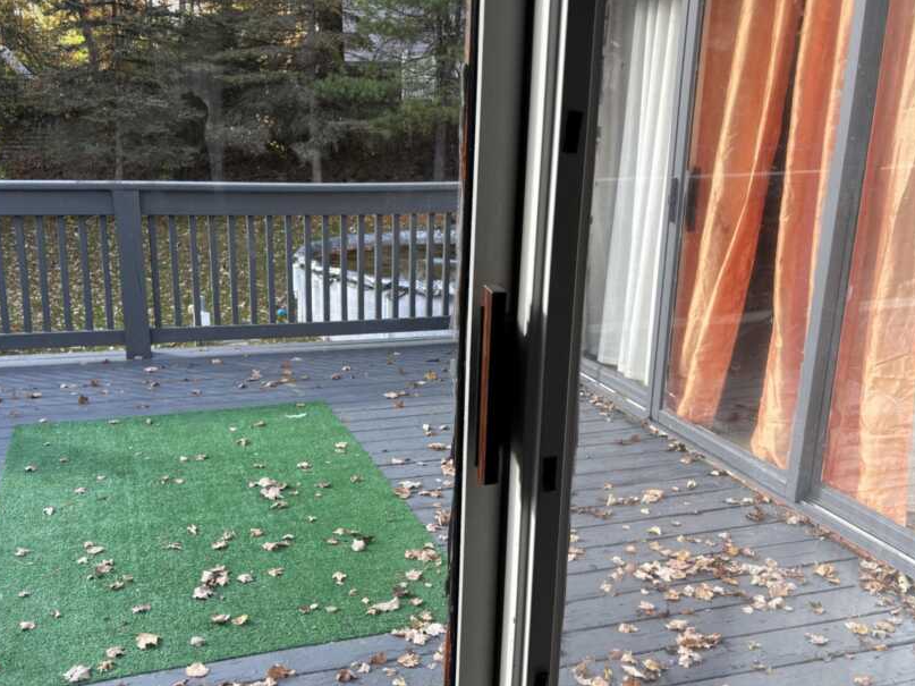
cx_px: 387
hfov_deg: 55.1
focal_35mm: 33
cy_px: 342
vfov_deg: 42.9
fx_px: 872
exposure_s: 1/285
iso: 40
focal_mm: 5.96
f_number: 1.6
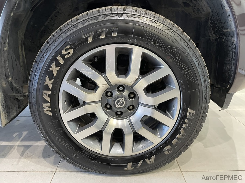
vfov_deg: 53.1
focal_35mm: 26
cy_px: 92
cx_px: 122
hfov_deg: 67.3
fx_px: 184
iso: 320
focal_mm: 4.2
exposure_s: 1/50
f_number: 1.6
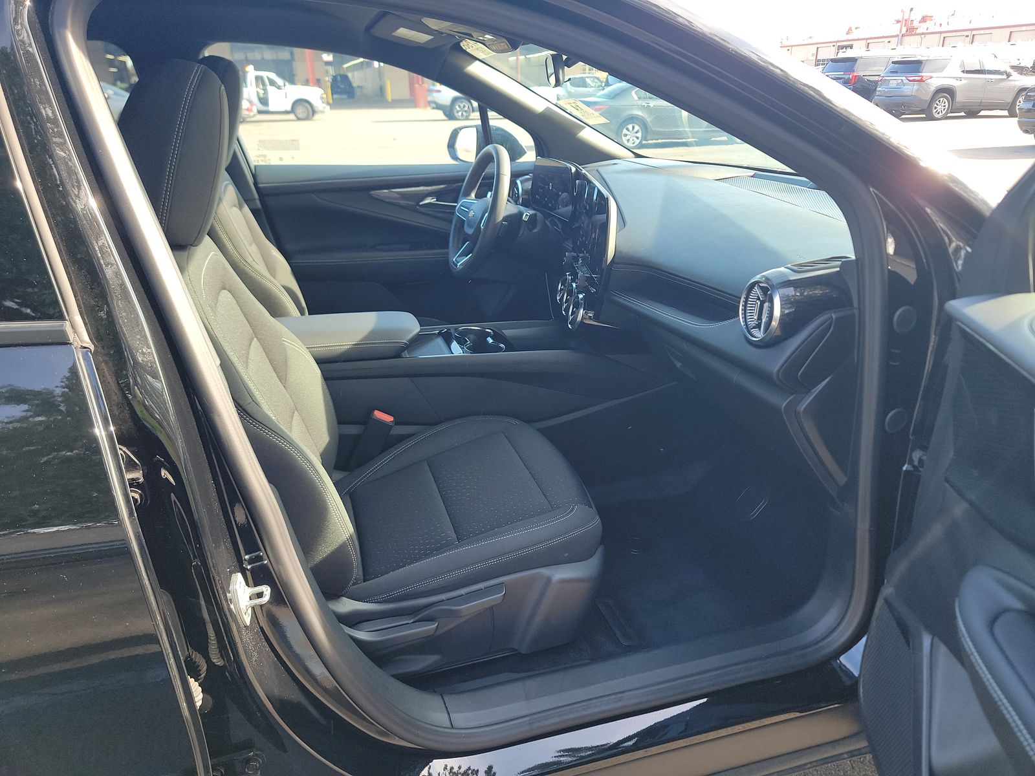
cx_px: 518
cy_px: 388
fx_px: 718
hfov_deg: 71.6
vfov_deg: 56.8
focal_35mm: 24
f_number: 1.8
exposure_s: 1/59
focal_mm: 6.7
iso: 78
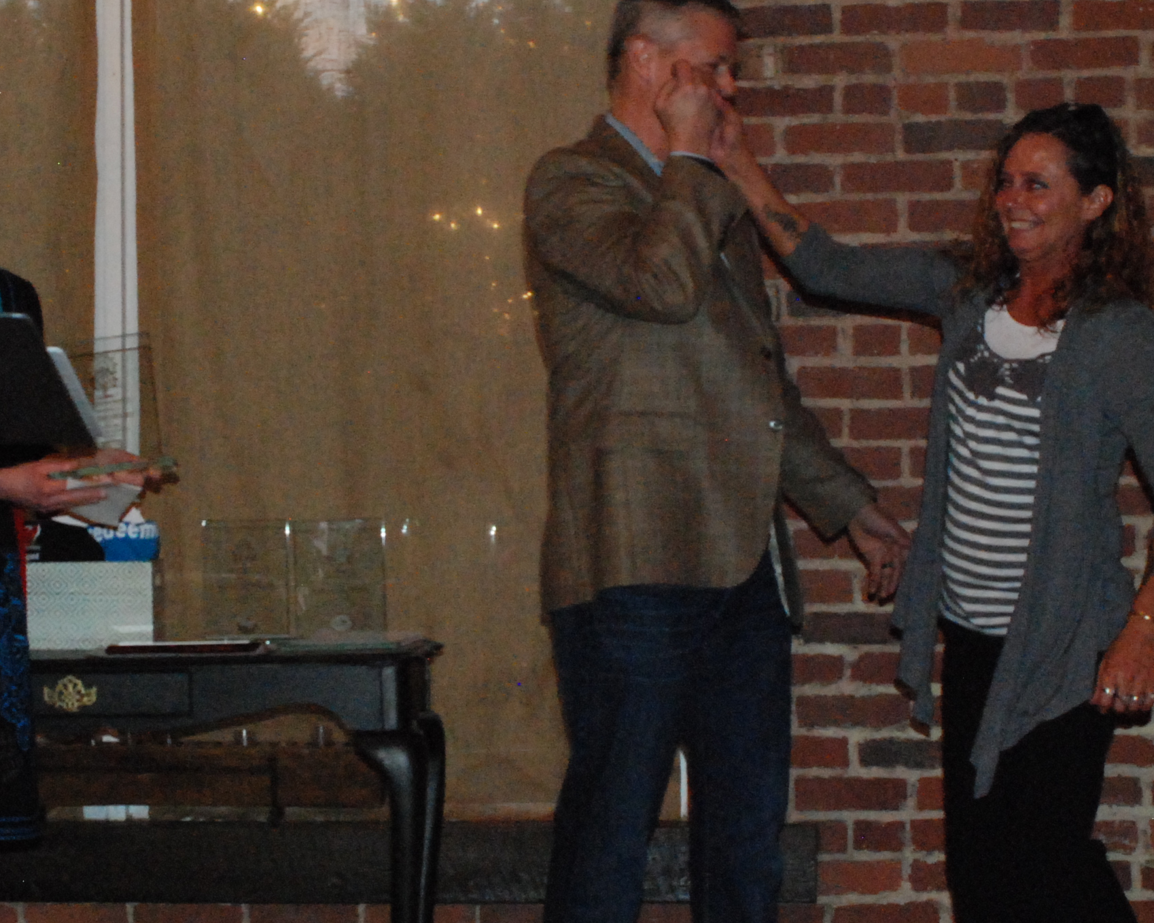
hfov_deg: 21.2
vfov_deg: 17.1
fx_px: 3074
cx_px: 383
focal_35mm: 90
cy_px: 436
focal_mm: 28
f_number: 6.3
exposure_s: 1/60
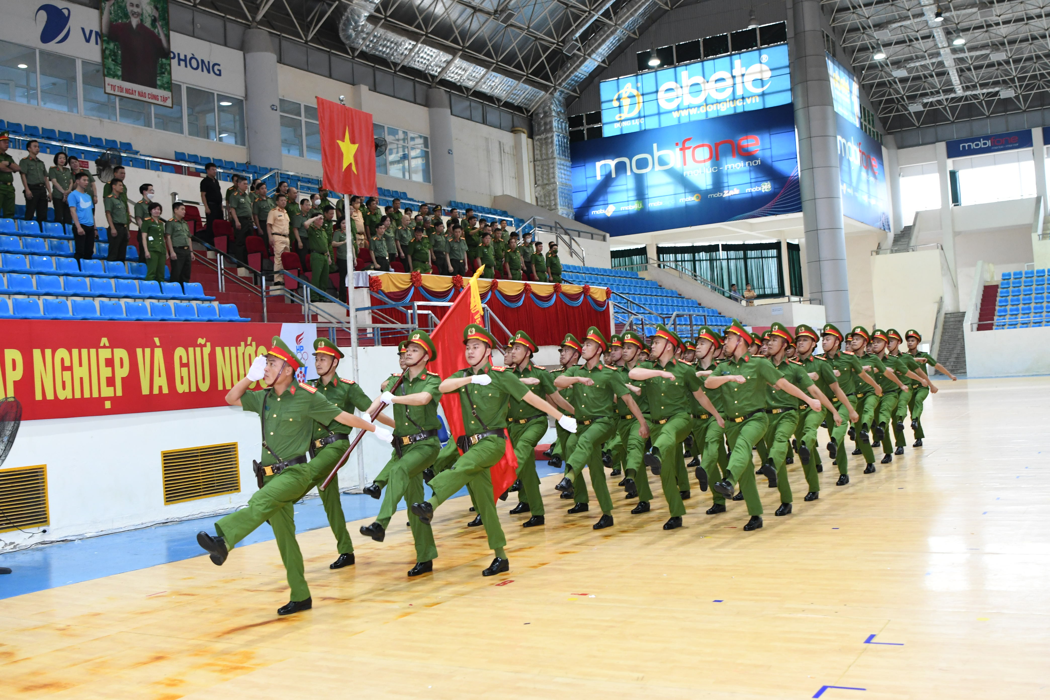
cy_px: 350
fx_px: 1050
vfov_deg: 36.9
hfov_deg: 53.1
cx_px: 525
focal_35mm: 36
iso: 1600
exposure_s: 1/200
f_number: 2.8
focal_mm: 24
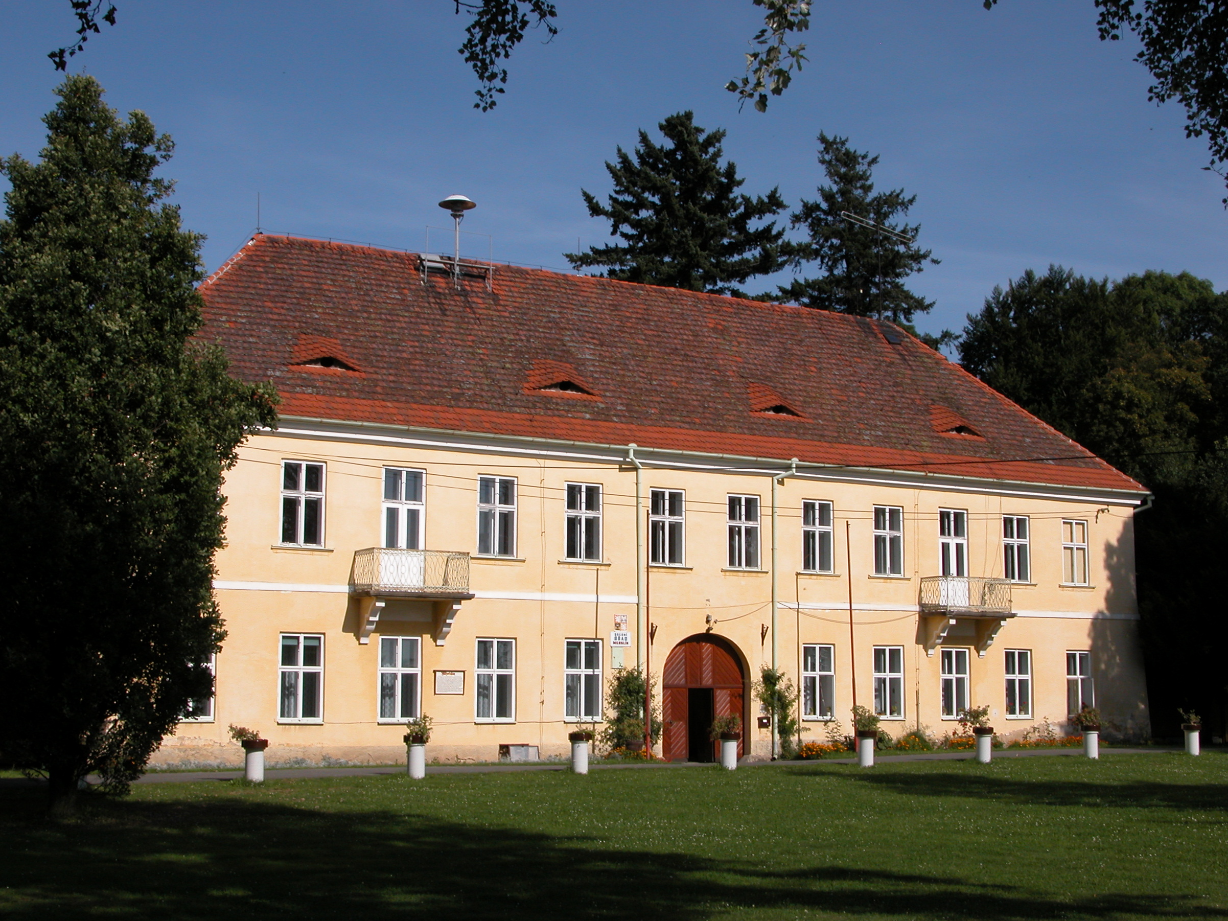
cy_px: 477
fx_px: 1738
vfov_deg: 29.7
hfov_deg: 38.9
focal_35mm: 49
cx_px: 605
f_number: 7.5
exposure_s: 1/466
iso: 100
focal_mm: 11.6
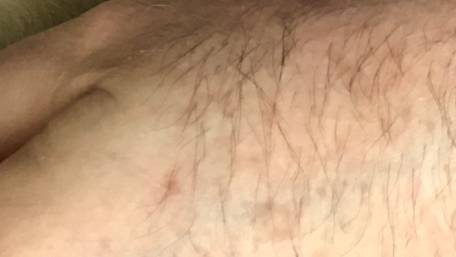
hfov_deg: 14.3
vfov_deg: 8.1
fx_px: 1765
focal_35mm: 146
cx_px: 523
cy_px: -182
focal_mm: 4.15
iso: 64
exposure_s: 1/15
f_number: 2.2
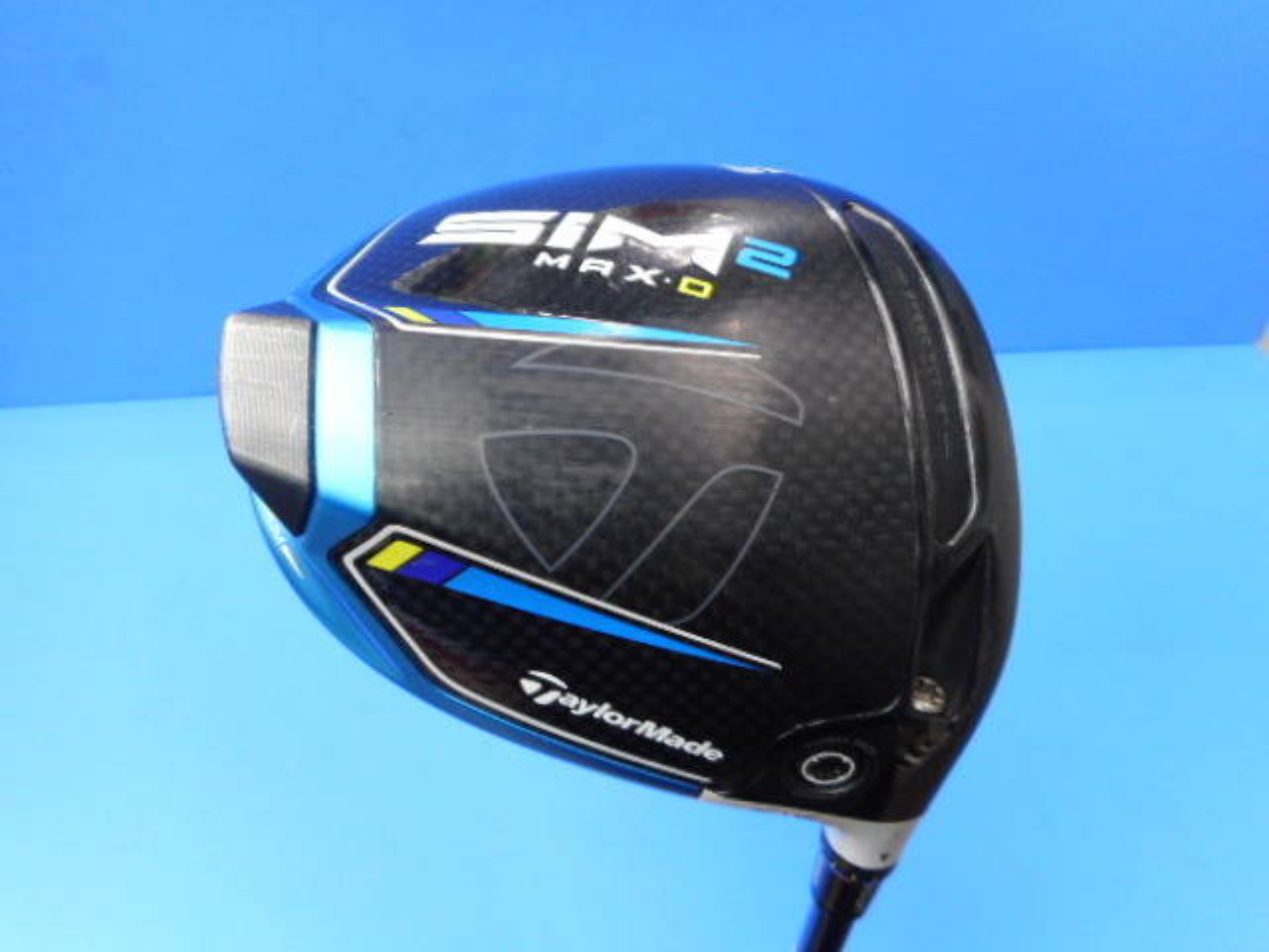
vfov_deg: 54.9
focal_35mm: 25
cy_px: 476
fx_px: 916
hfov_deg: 69.4
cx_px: 634
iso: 200
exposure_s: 1/30
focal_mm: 4.5
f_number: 3.7
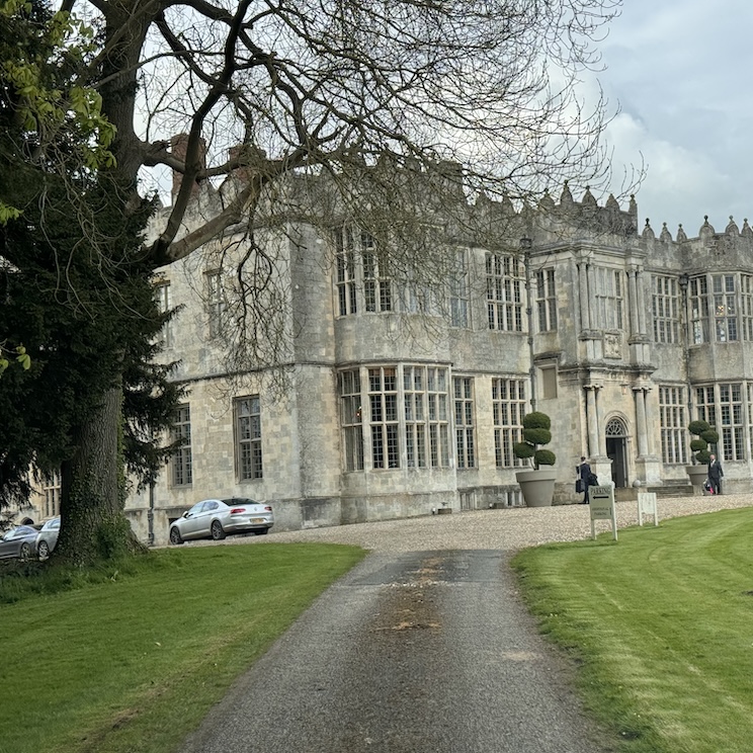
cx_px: 482
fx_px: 1403
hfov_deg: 29.9
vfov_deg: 30.0
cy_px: 379
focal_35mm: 57
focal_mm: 6.76
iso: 64
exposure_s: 1/1215
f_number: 1.78
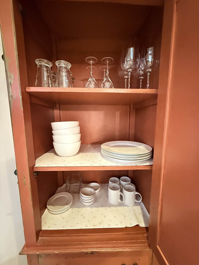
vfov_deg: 102.1
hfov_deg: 85.7
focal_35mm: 14
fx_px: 107
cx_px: 100
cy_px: 132
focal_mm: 2.22
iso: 1000
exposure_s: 1/60
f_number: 2.2
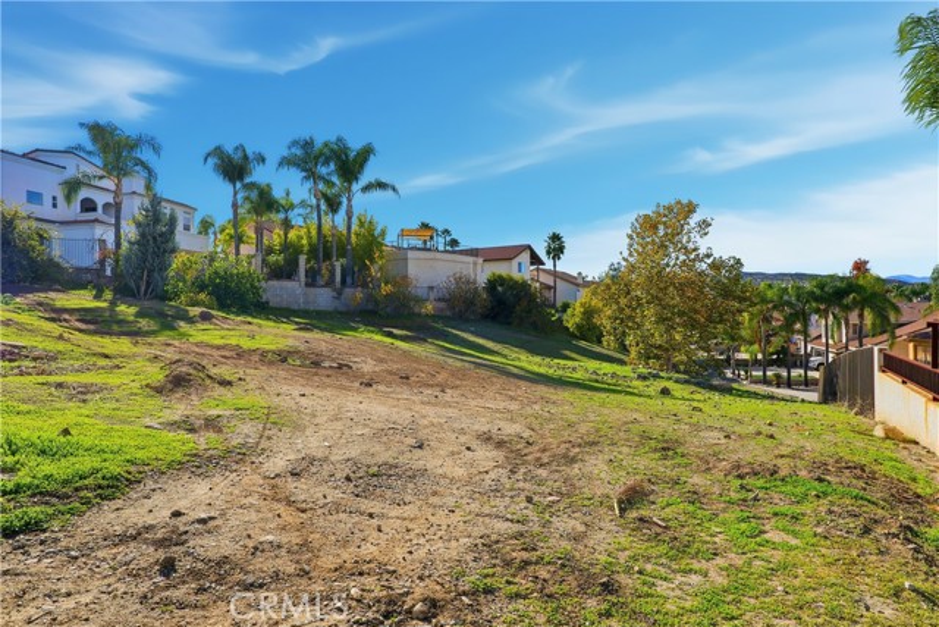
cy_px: 314
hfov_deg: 81.2
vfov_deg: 59.5
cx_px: 470
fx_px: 548
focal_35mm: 21
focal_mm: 21
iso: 320
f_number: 8
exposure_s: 1/4000
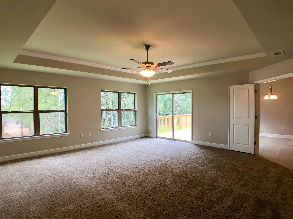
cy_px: 110
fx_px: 237
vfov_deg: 49.7
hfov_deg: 63.5
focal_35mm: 28
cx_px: 146
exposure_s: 1/120
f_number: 1.8
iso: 80
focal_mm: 4
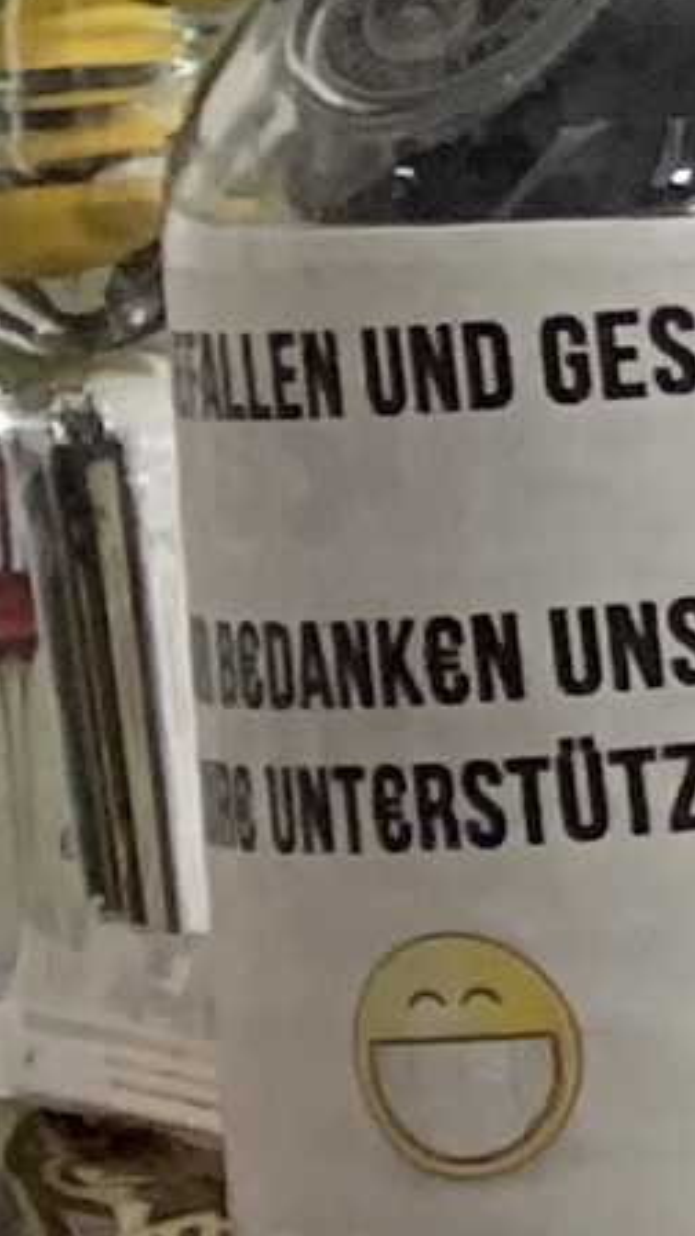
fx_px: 8354
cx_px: 5554
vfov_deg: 8.4
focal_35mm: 255
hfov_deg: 3.4
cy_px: 135
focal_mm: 4.25
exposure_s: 1/50
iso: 160
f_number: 1.8
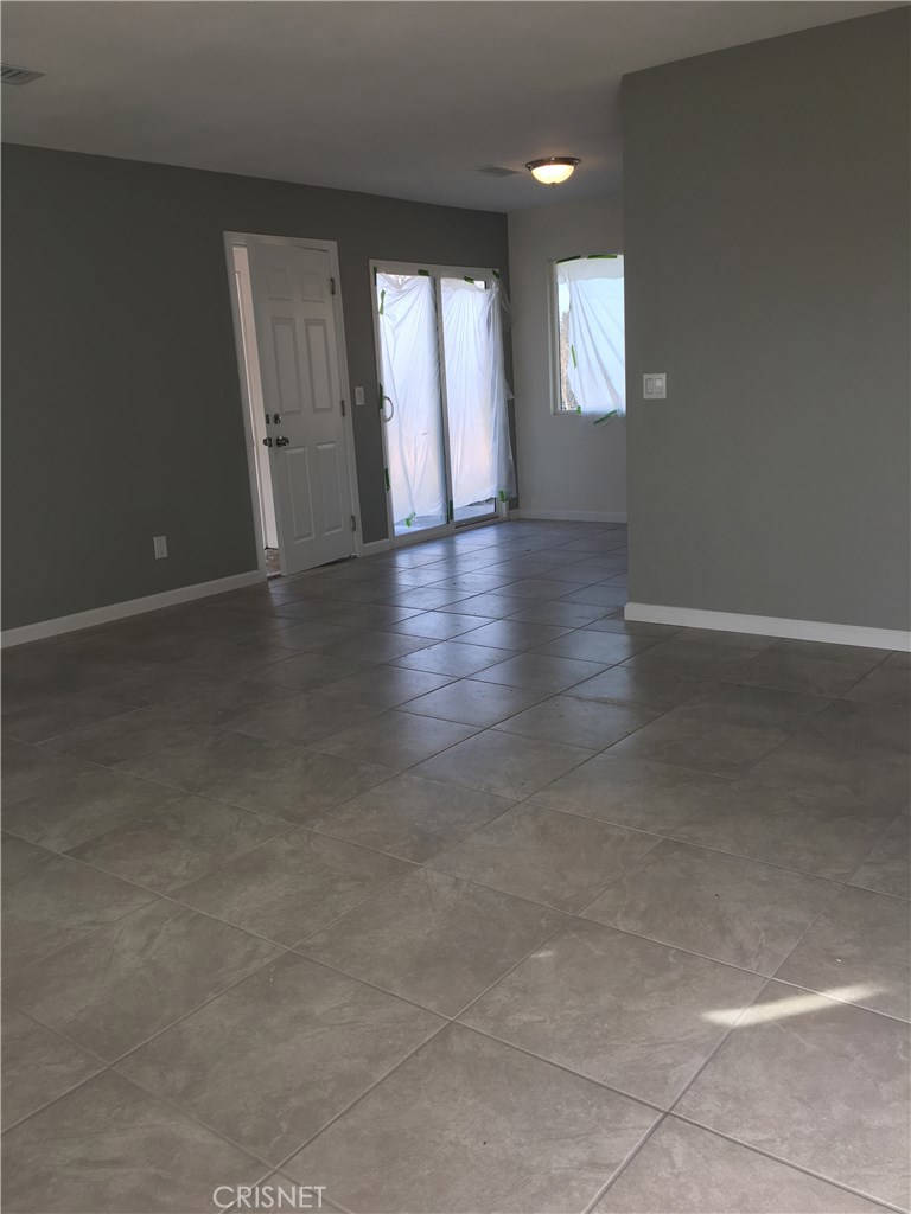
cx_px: 456
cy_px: 607
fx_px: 1018
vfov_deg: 61.7
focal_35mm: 29
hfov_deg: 48.2
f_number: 2.2
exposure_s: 1/120
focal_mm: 4.15
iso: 25
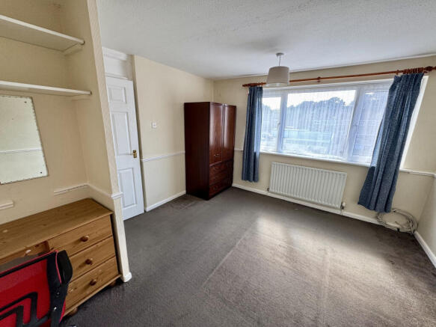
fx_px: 176
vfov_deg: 85.7
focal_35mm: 14
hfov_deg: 102.1
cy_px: 164
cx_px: 218
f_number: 2.2
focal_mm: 2.22
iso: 160
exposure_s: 1/99
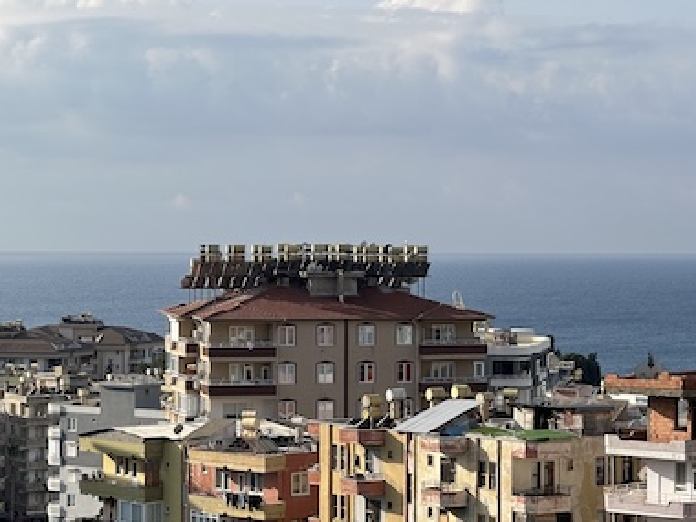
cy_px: 287
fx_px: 2312
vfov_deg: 12.9
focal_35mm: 115
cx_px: 257
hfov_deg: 17.1
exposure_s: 1/935
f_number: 2.8
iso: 32
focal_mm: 9
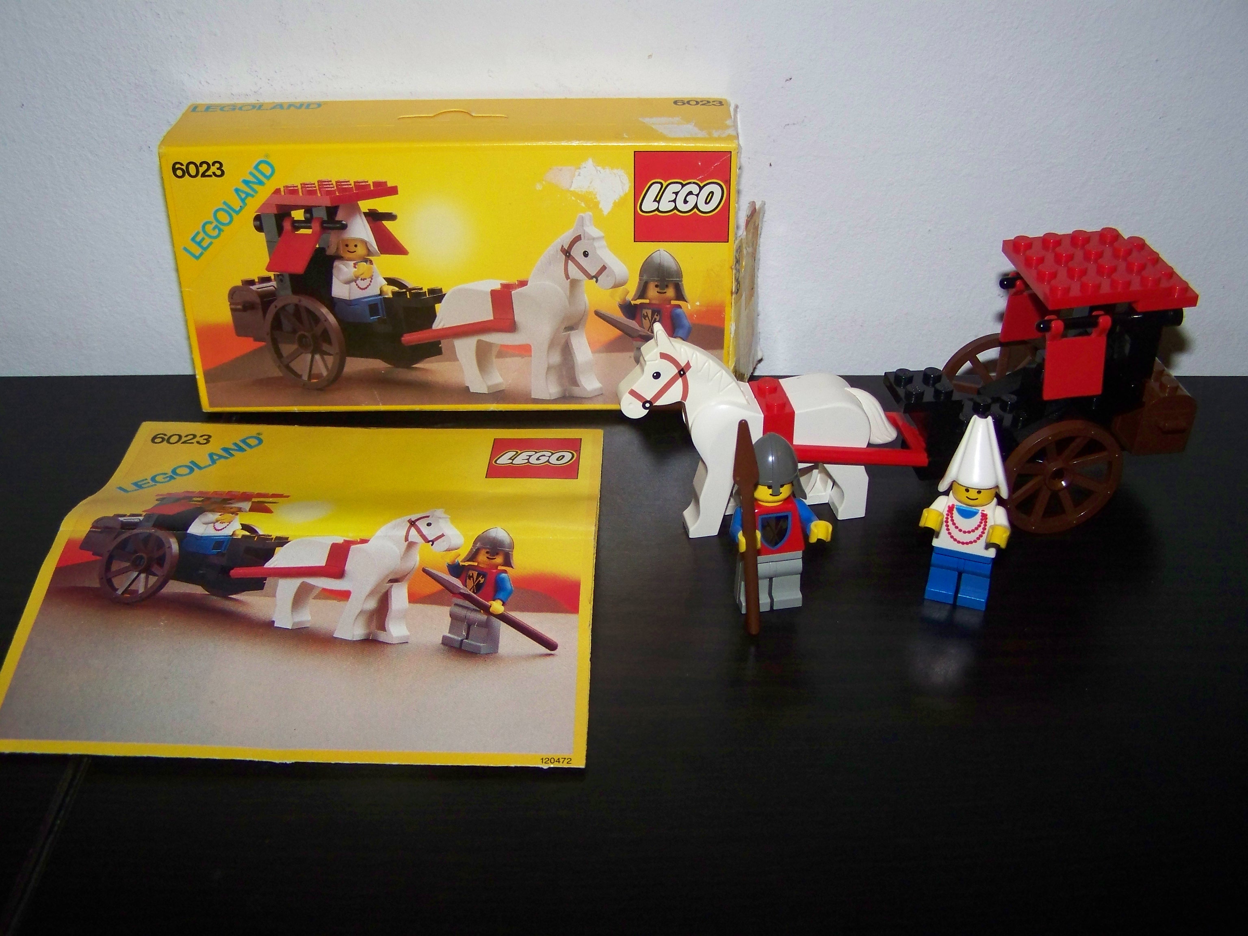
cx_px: 624
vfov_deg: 37.7
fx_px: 1370
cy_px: 468
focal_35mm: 38
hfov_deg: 49.0
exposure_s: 1/30
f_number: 2.8
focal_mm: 6.3
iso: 200
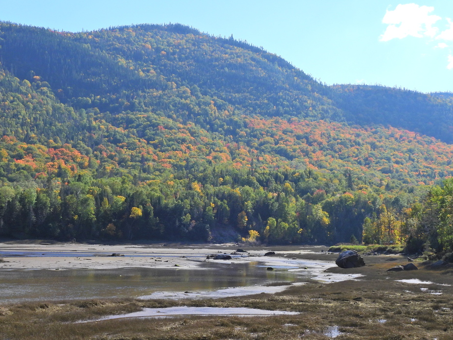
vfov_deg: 22.5
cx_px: 217
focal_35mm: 65
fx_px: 850
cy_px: 222
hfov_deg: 29.8
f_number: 6.3
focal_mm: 8.4
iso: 100
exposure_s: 1/320
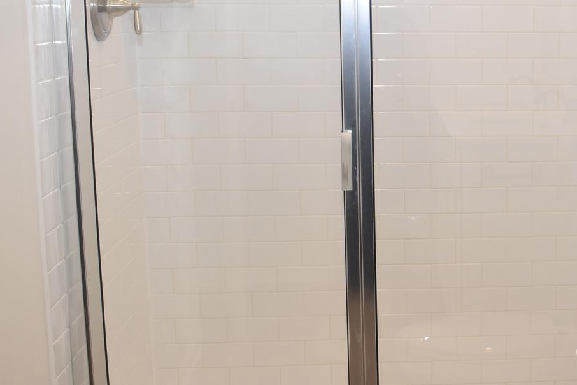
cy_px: 169
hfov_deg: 31.7
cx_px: 492
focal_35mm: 61
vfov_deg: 22.2
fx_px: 978
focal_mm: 18
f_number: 5
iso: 400
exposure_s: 1/100
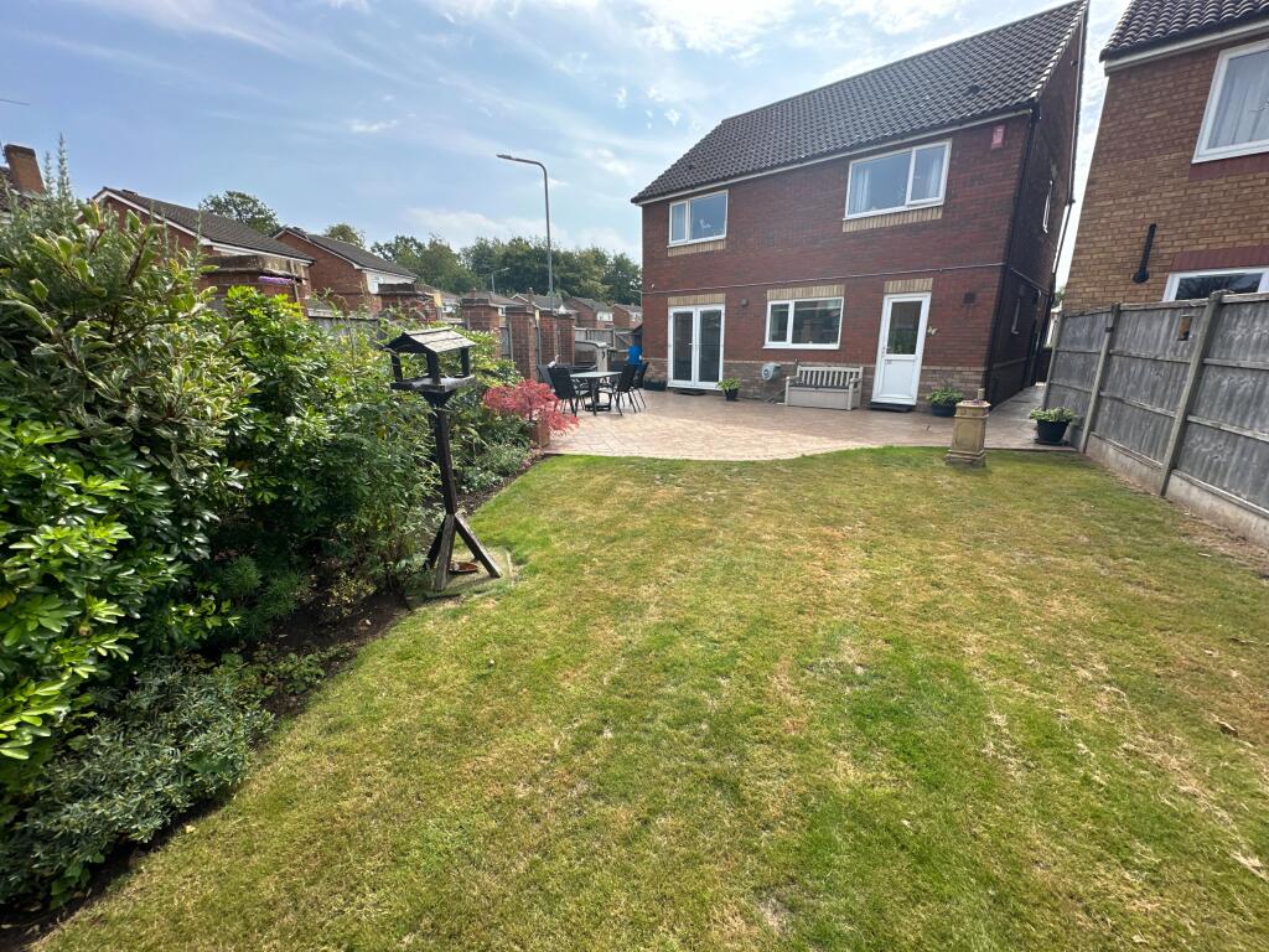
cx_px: 634
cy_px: 476
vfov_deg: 85.7
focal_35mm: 14
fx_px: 513
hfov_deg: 102.1
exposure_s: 1/940
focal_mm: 2.22
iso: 50
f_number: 2.2
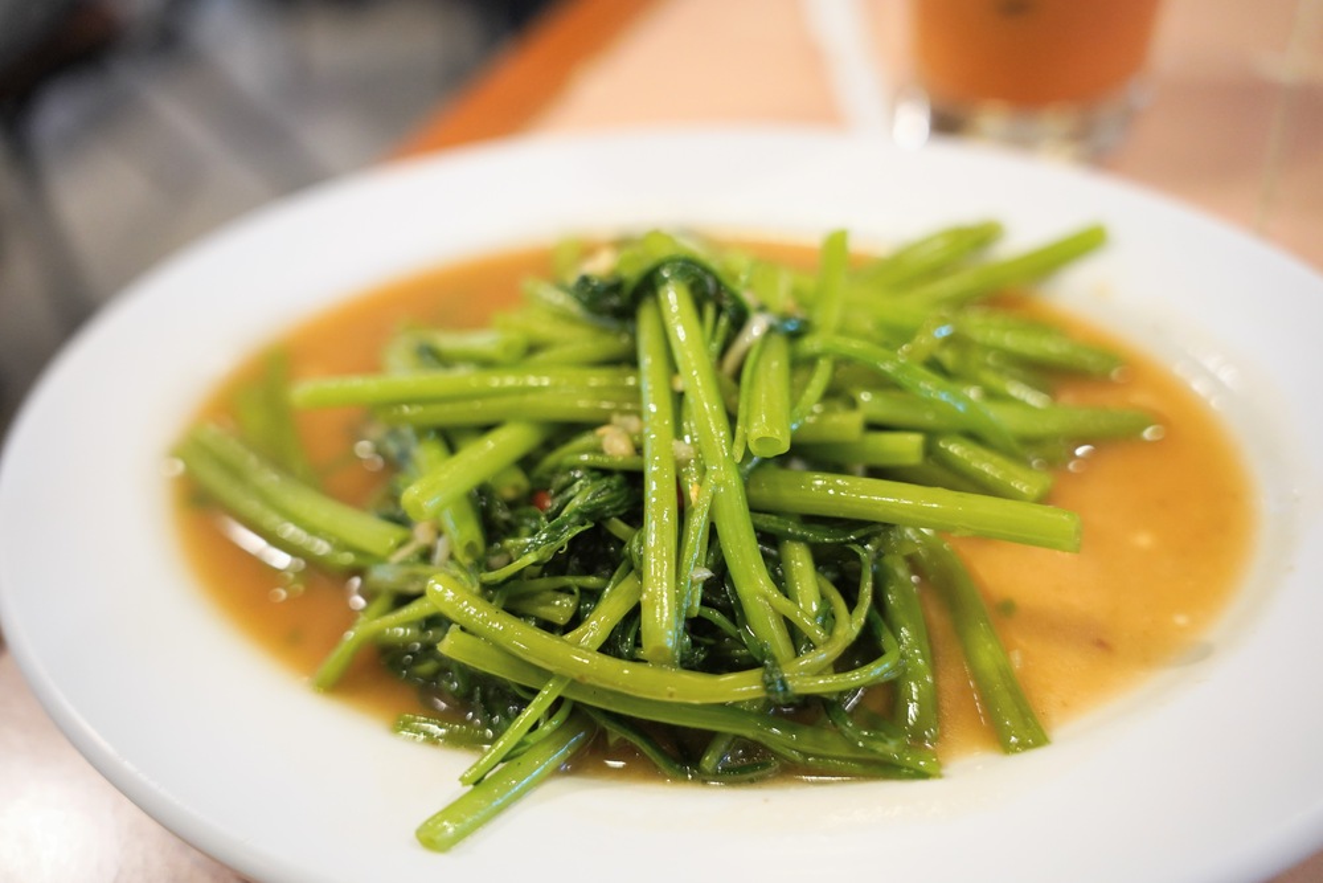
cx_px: 662
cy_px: 442
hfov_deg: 63.5
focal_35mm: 29
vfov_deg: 44.8
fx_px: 1070
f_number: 2.8
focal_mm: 29.1
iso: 2500
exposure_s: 1/160
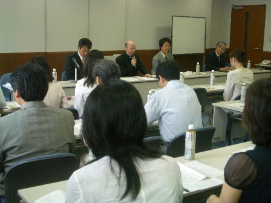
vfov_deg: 29.7
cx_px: 136
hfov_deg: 38.9
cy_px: 102
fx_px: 384
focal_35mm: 49
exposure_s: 1/80
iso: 100
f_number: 3.1
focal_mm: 8.2
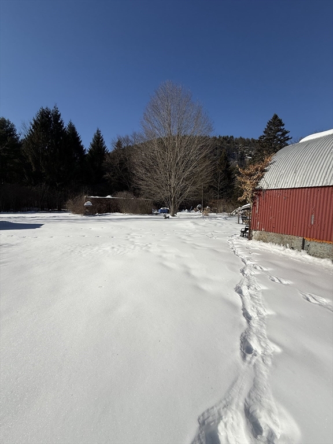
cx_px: 166
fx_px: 180
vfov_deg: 102.1
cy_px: 222
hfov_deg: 85.7
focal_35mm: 14
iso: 40
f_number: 2.2
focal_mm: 2.22
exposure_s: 1/6173
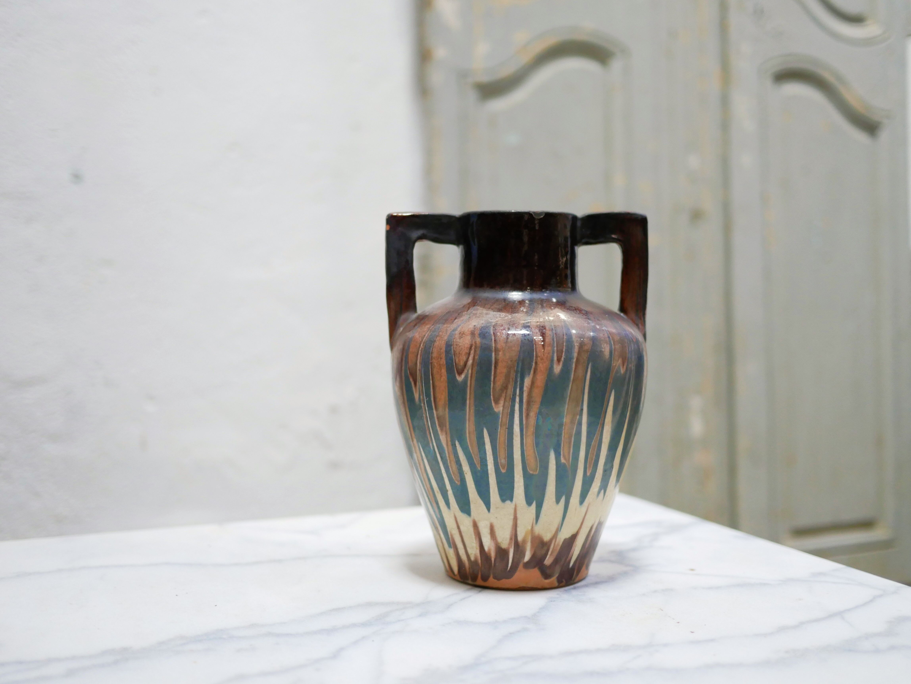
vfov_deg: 36.0
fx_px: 1053
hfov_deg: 46.8
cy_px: 342
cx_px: 456
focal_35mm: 40
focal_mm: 20
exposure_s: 1/60
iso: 800
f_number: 1.7
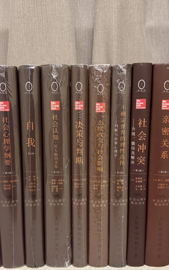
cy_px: 146
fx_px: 243
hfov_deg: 38.3
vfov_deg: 58.1
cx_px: 78
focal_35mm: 33
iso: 500
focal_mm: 6.76
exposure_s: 1/60
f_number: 1.78
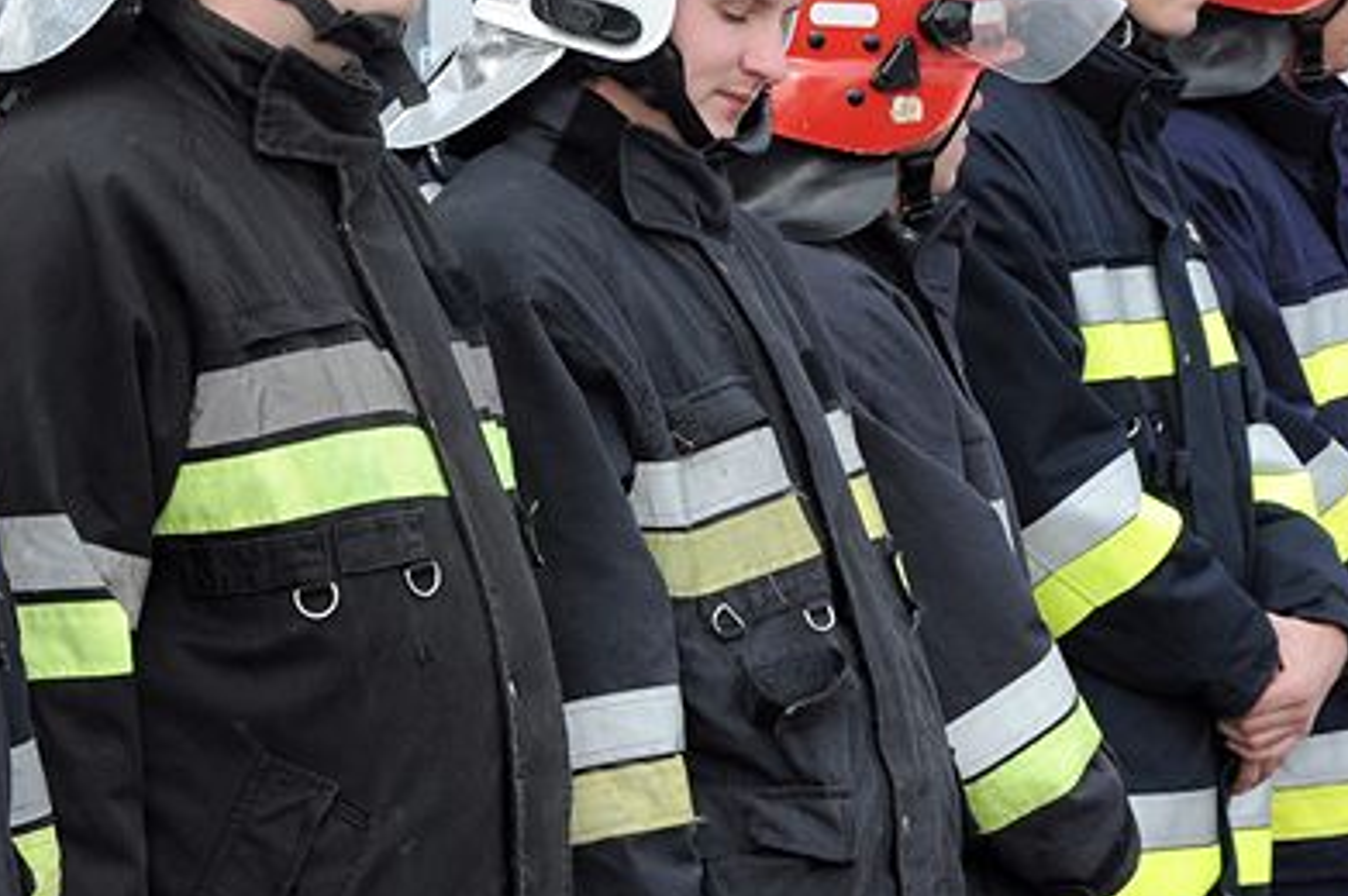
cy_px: 422
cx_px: 97
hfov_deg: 12.5
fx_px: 6098
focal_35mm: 163
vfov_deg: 8.4
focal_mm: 50
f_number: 9
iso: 500
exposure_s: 1/250
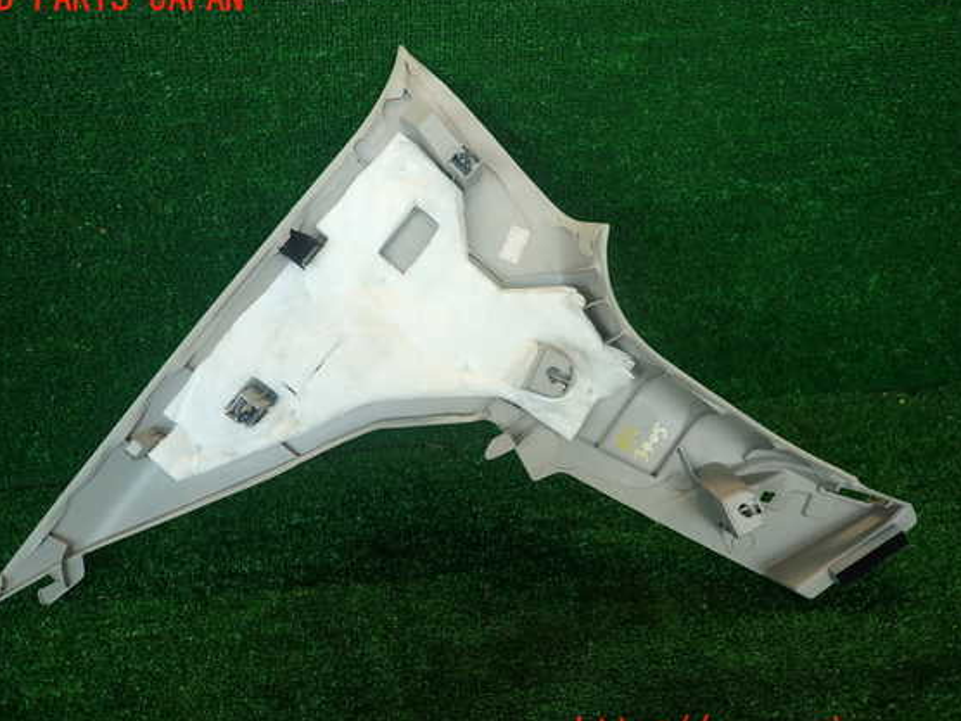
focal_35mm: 27
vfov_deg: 51.4
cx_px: 448
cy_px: 367
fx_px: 750
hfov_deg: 65.3
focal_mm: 4.5
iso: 100
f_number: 2
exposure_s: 1/80
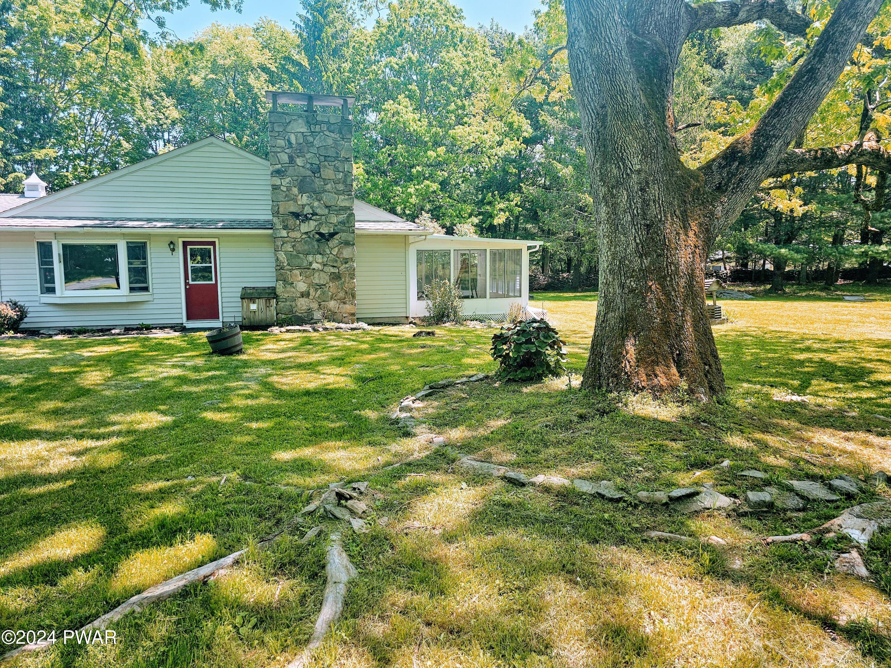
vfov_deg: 58.9
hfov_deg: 73.9
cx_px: 446
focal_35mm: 23
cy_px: 334
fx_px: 592
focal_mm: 6.3
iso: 12
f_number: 1.7
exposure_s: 1/180
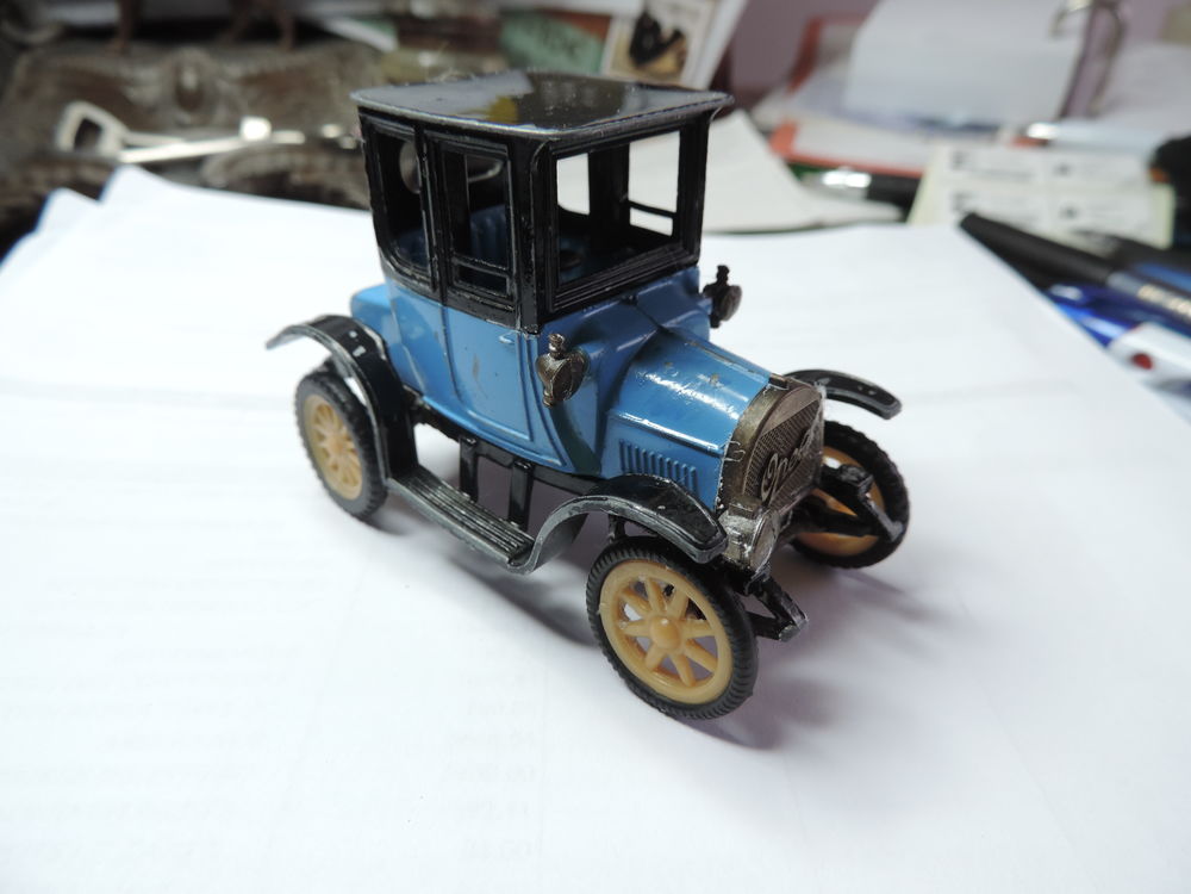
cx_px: 596
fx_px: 826
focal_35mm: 24
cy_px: 447
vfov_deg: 56.8
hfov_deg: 71.6
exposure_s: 1/30
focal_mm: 4.3
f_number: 3
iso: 140
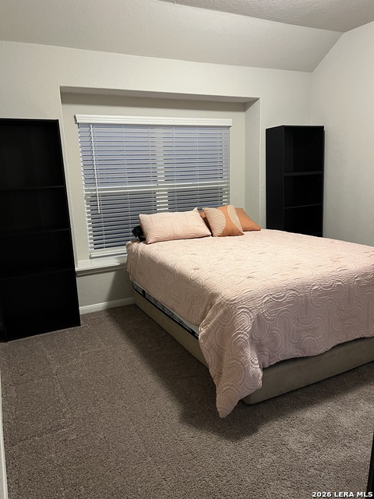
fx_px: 375
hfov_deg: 53.1
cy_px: 250
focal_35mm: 26
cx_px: 187
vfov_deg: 67.3
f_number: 1.5
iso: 500
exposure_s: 1/40
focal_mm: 5.7
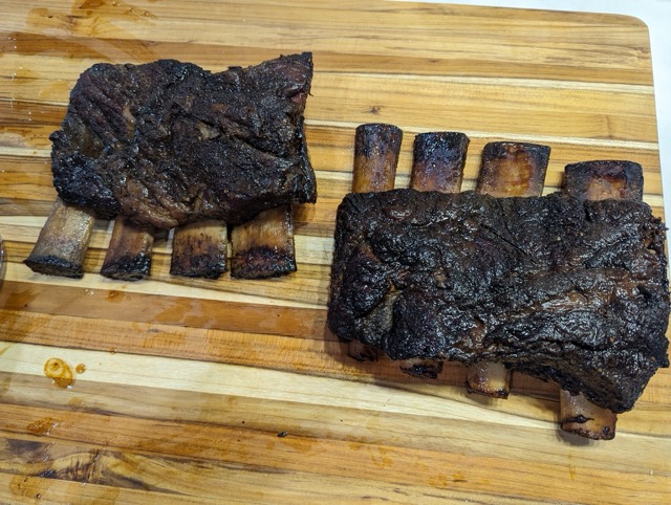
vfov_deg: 56.9
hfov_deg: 71.5
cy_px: 252
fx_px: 466
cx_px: 336
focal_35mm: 24
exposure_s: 1/120
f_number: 1.85
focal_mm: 6.81
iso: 385
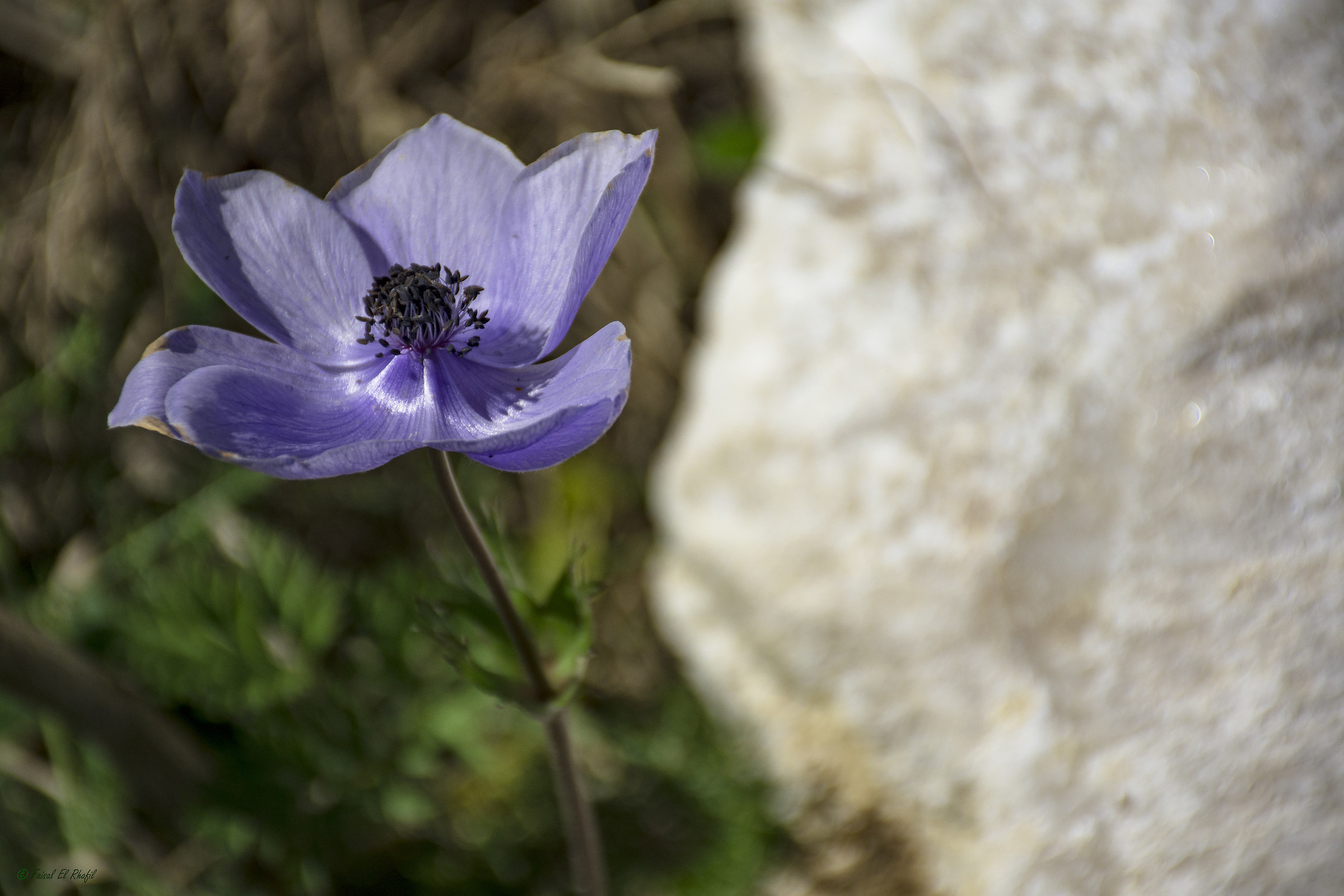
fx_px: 7839
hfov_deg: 9.8
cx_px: 672
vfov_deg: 6.5
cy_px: 448
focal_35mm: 210
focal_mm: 140
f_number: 5.6
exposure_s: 1/8000
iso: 200
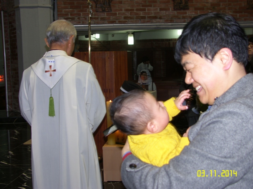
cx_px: 126
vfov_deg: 29.1
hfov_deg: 38.2
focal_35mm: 50
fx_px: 365
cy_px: 94
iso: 50
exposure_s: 1/50
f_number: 2.5
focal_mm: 12.9
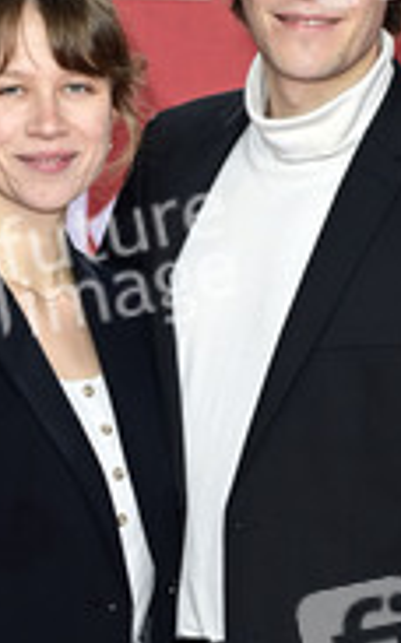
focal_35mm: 267
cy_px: 453
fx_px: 4680
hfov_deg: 4.9
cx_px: 158
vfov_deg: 7.9
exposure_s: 1/250
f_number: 5
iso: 640
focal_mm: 120
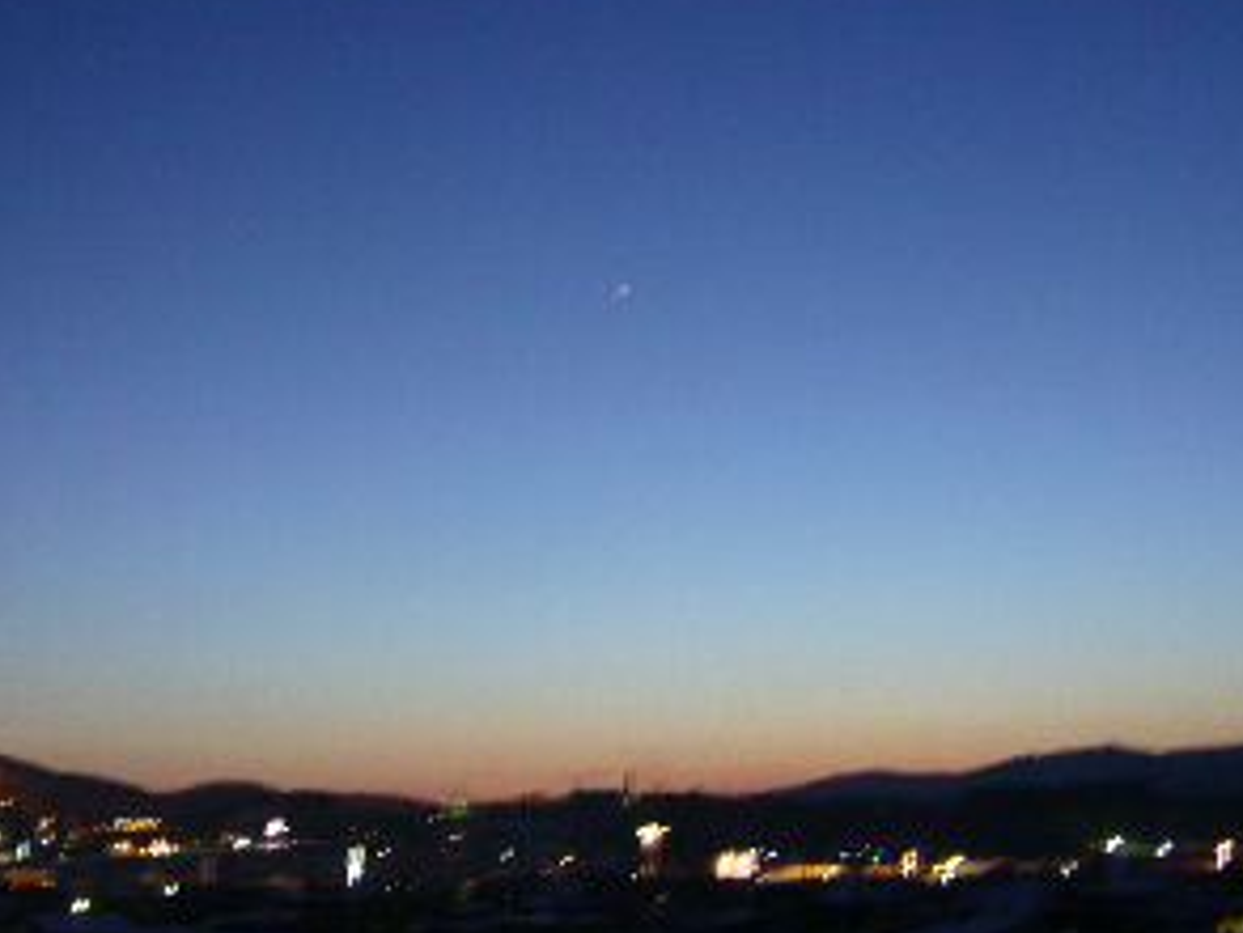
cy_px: 536
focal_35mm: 55
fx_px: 1976
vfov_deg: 26.5
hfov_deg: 34.9
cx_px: 560
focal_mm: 5.8
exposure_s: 1.3
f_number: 2.8
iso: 80
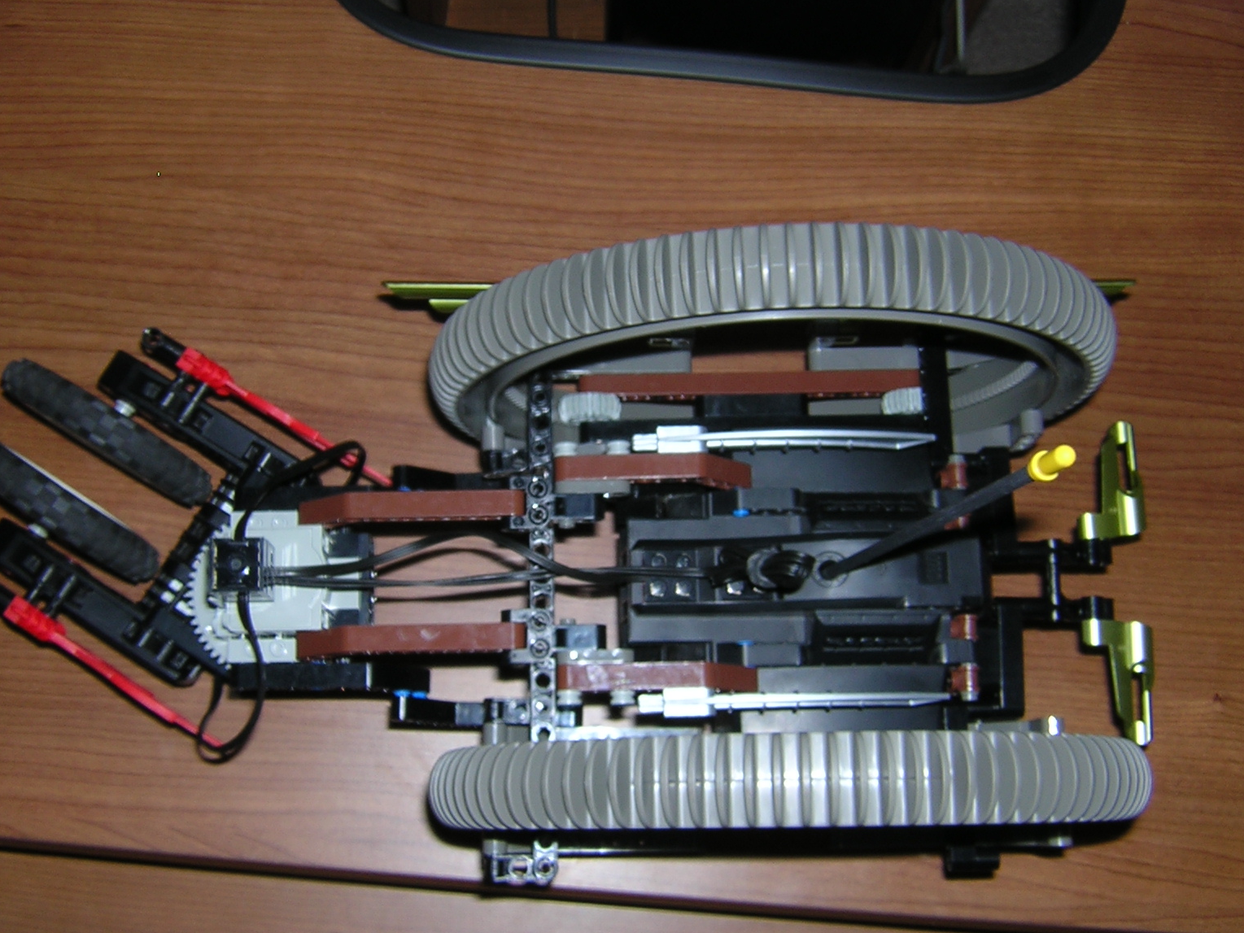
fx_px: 1617
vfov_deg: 32.2
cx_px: 600
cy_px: 451
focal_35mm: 45
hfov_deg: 42.1
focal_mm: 5.6
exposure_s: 1/60.1
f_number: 5.6
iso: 100
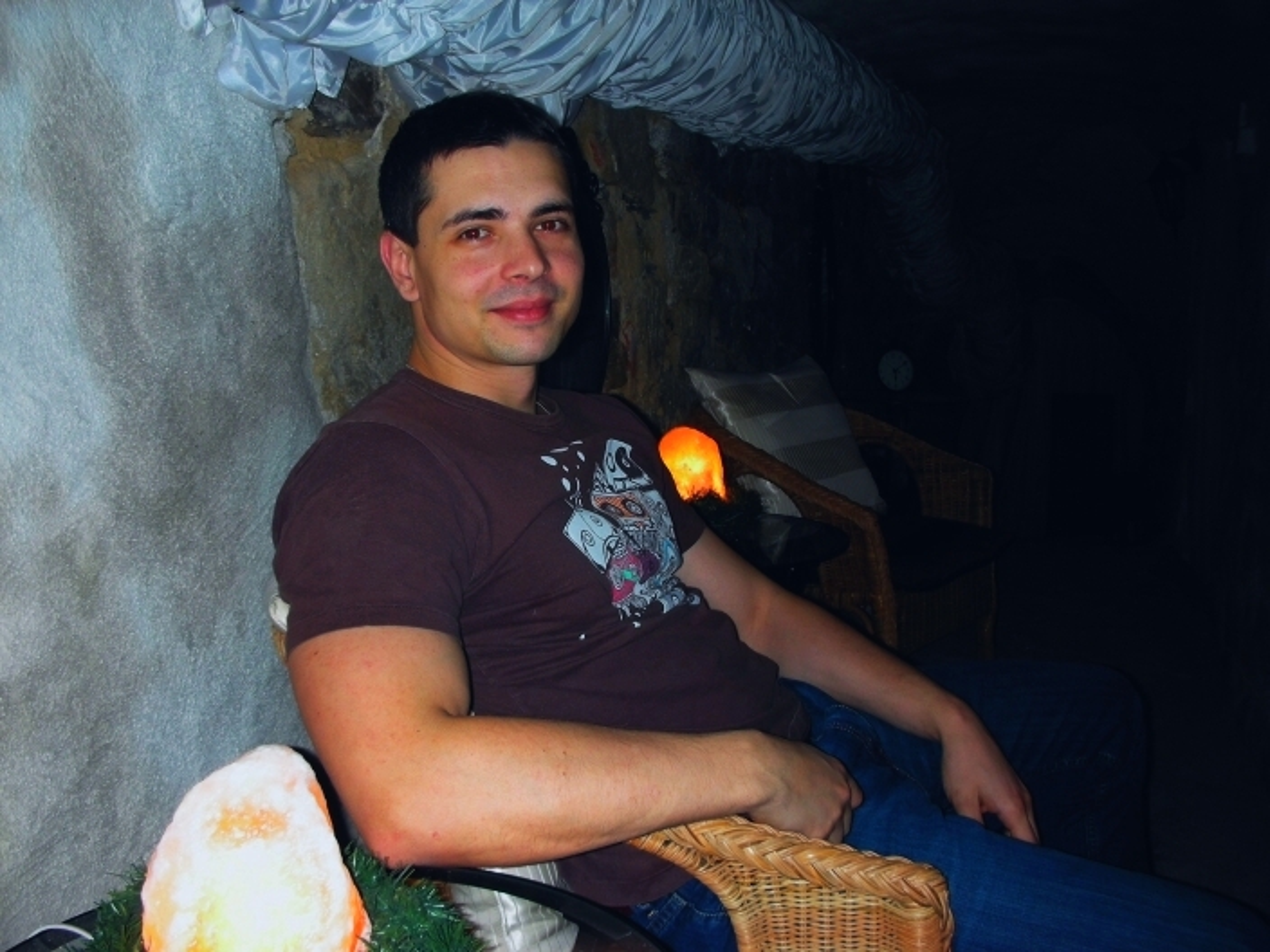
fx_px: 1284
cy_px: 476
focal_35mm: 35
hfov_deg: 52.6
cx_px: 635
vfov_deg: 40.7
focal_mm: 5.8
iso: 53
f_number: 3
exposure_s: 1/60.1
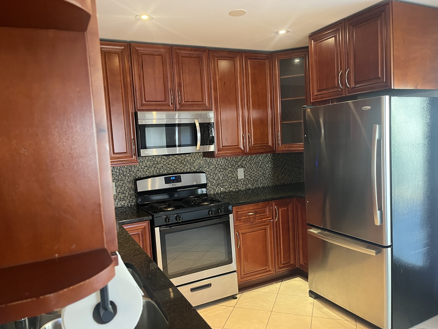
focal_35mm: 26
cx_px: 219
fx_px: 329
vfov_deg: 53.1
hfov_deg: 67.3
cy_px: 164
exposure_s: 1/60
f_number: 1.6
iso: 400
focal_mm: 5.1
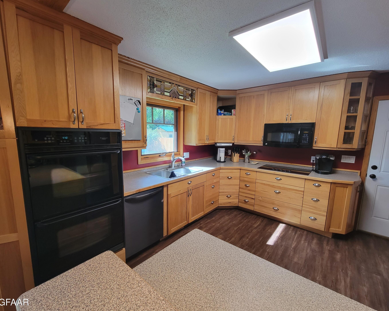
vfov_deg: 88.0
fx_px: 161
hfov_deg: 100.6
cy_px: 156
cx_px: 183
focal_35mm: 14
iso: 160
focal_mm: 2.2
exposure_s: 1/60
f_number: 2.2
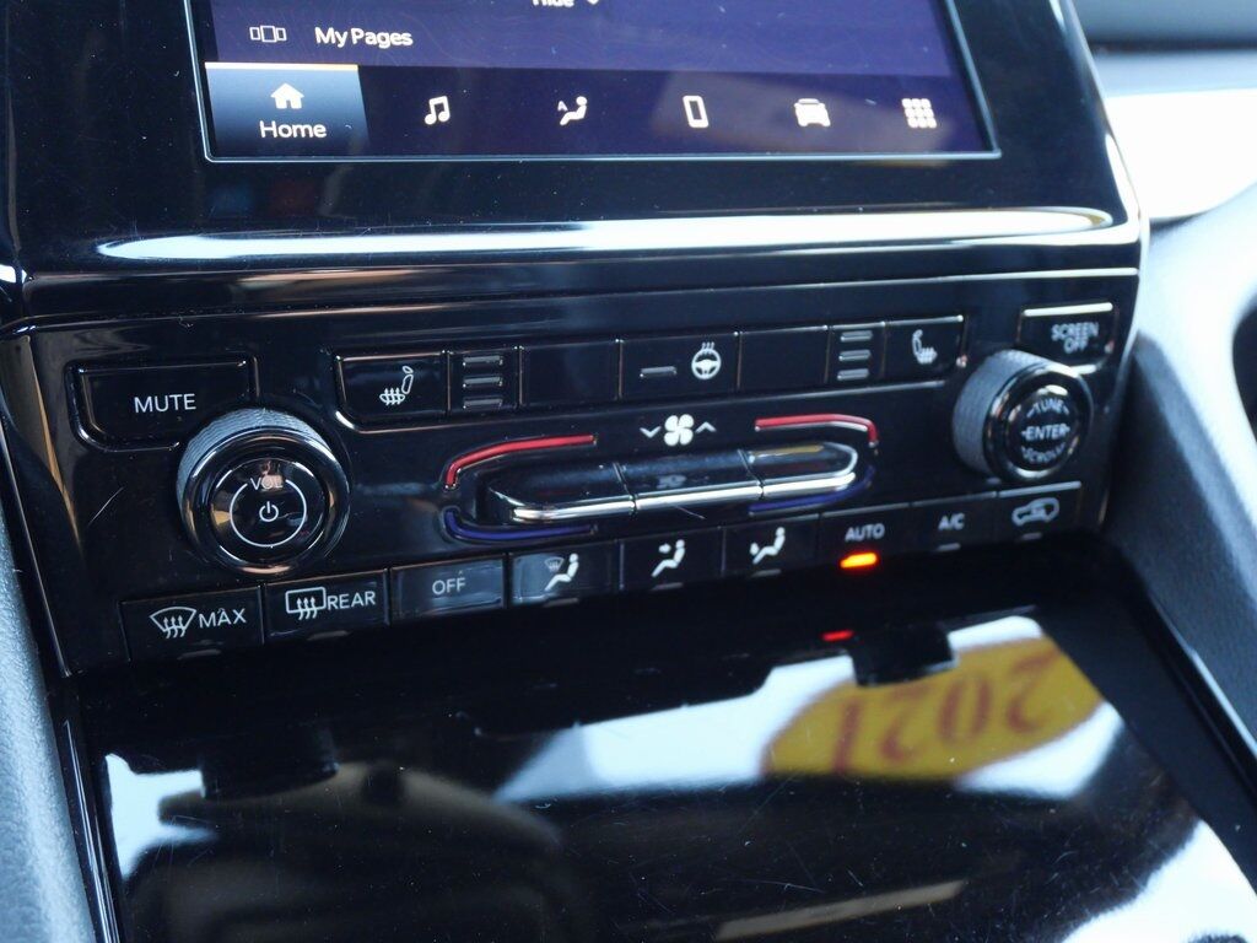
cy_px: 472
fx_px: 1235
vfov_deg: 41.8
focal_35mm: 34
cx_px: 628
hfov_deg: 54.0
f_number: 4.1
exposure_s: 1/60
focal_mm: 17
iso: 2000
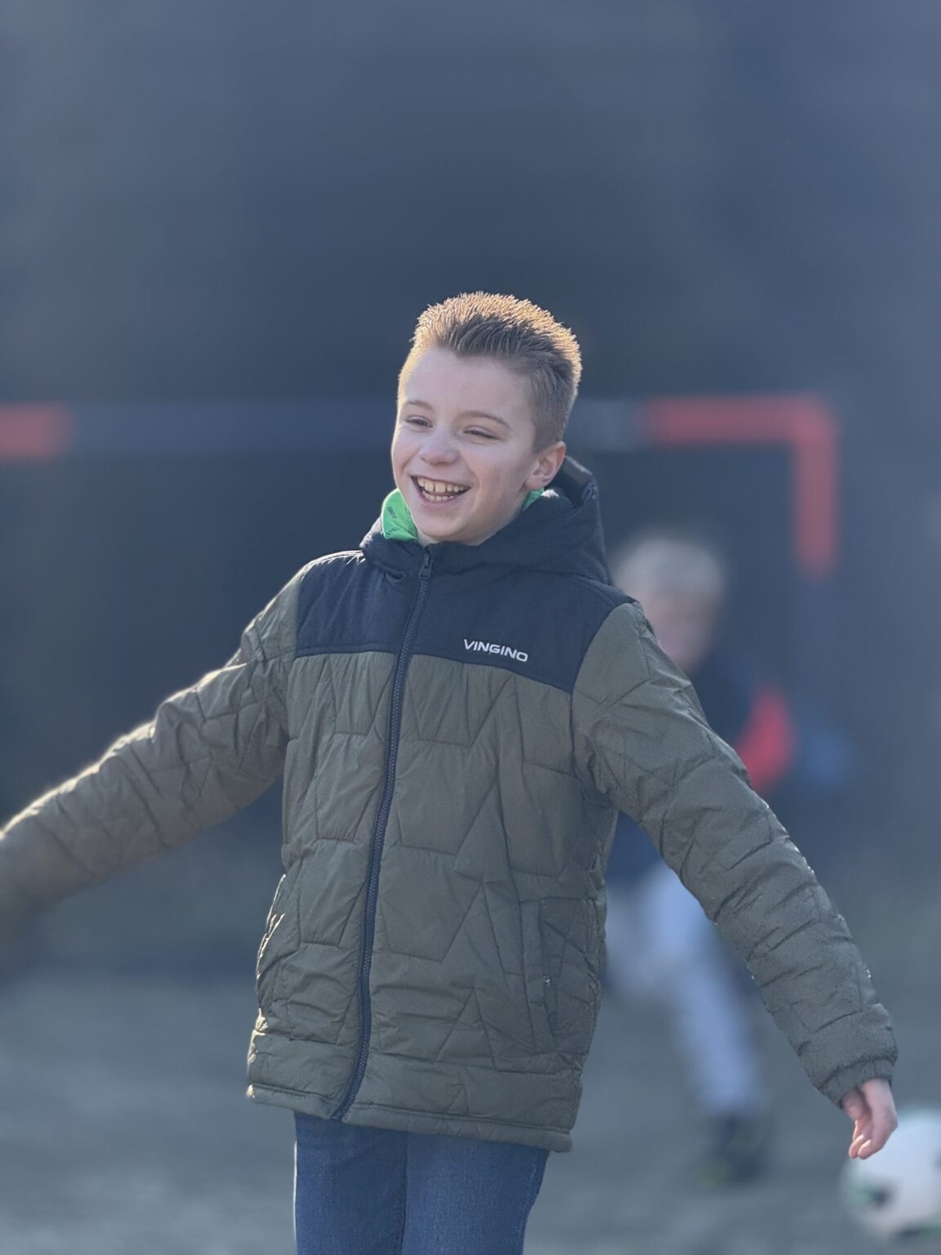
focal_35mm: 120
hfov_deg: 12.3
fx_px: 4349
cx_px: 470
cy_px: 628
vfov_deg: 16.4
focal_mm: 15.66
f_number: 2.8
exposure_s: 1/360
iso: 50
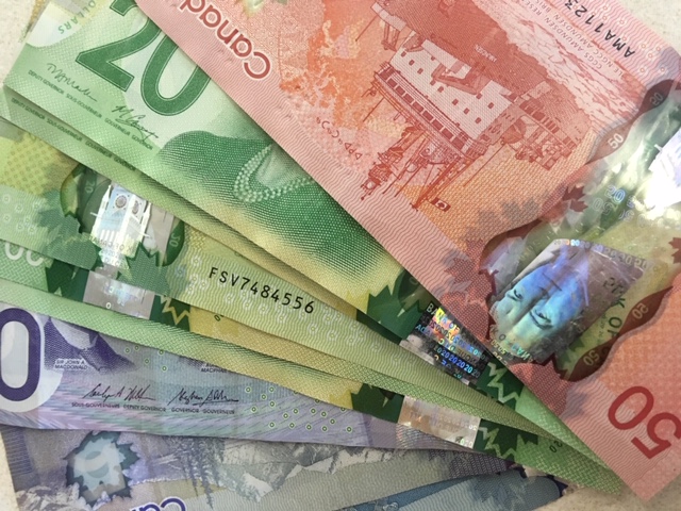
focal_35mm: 29
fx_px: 571
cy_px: 256
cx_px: 340
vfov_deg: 48.2
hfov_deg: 61.7
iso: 100
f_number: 2.2
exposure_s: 1/30
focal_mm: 4.15
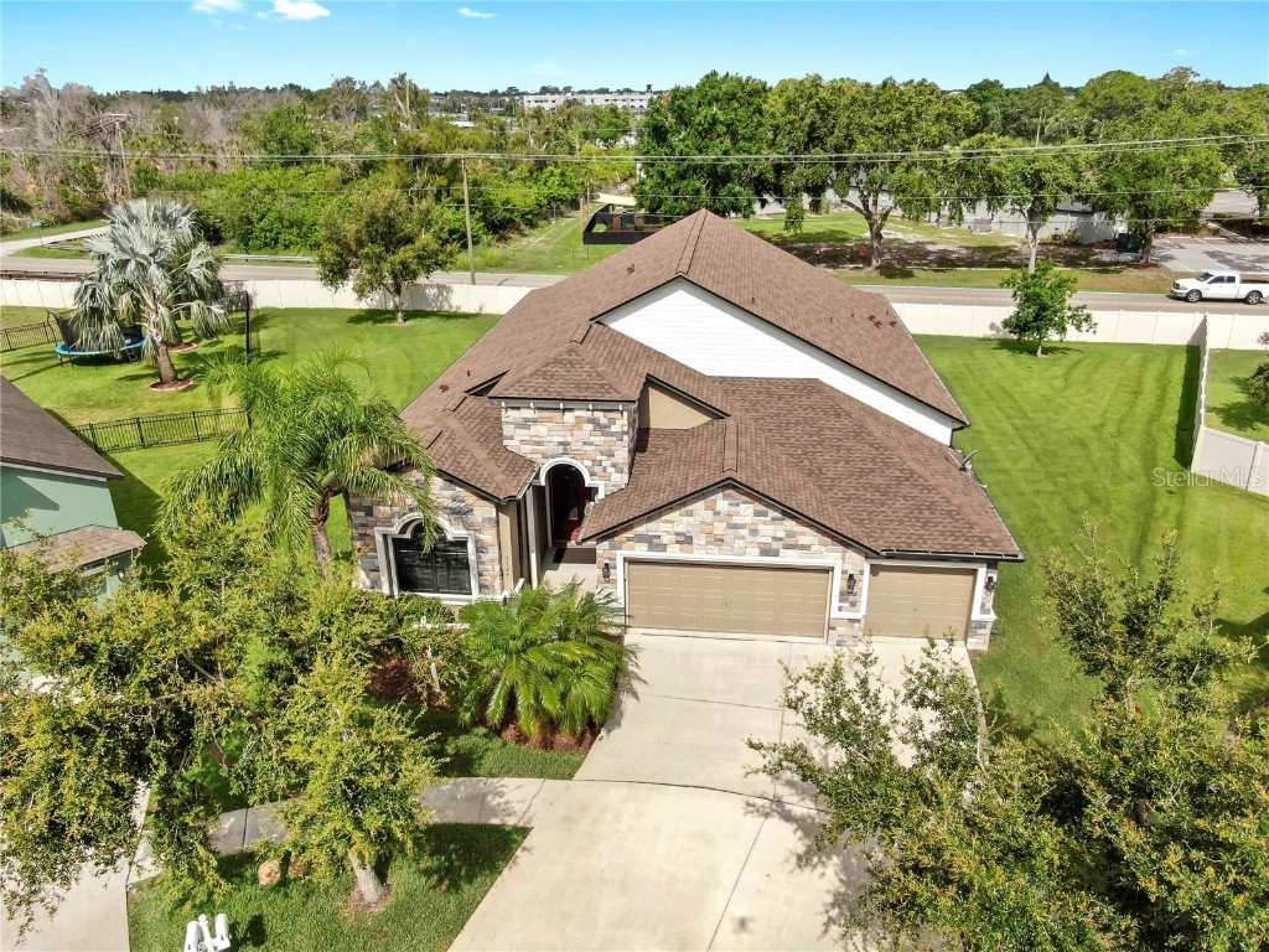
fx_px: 880
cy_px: 476
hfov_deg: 71.6
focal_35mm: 24
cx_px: 634
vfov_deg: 56.8
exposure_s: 1/1250
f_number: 2.8
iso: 110
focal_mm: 4.39
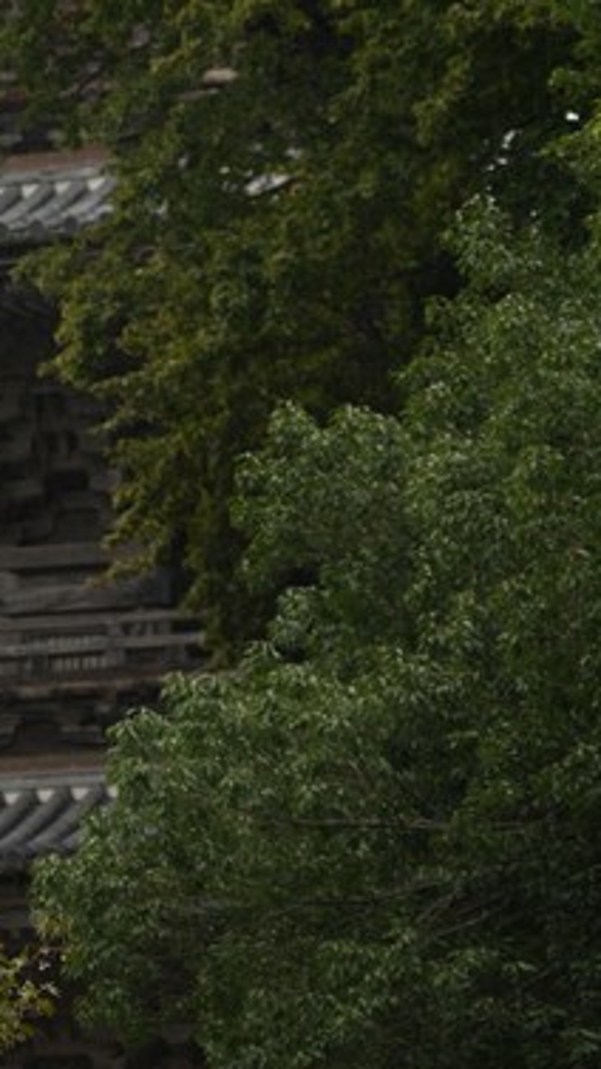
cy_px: 0
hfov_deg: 5.0
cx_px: -232
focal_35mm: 242
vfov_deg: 8.9
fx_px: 6858
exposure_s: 1/100
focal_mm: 85
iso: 100
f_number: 4
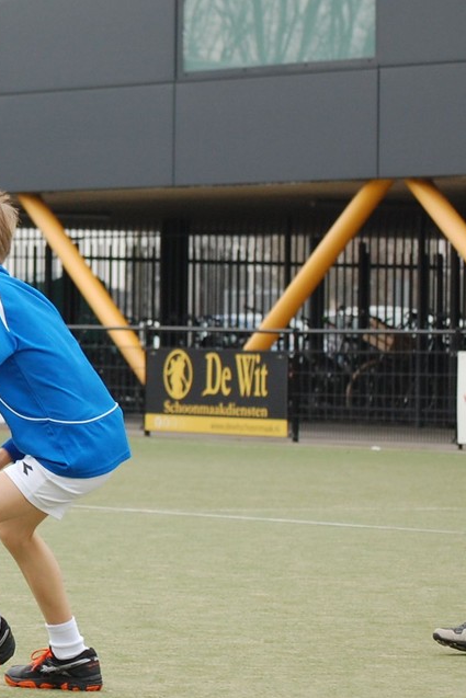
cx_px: 194
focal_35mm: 159
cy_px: 371
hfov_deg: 8.6
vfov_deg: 12.9
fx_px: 3085
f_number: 5.6
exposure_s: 1/500
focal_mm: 66
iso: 400
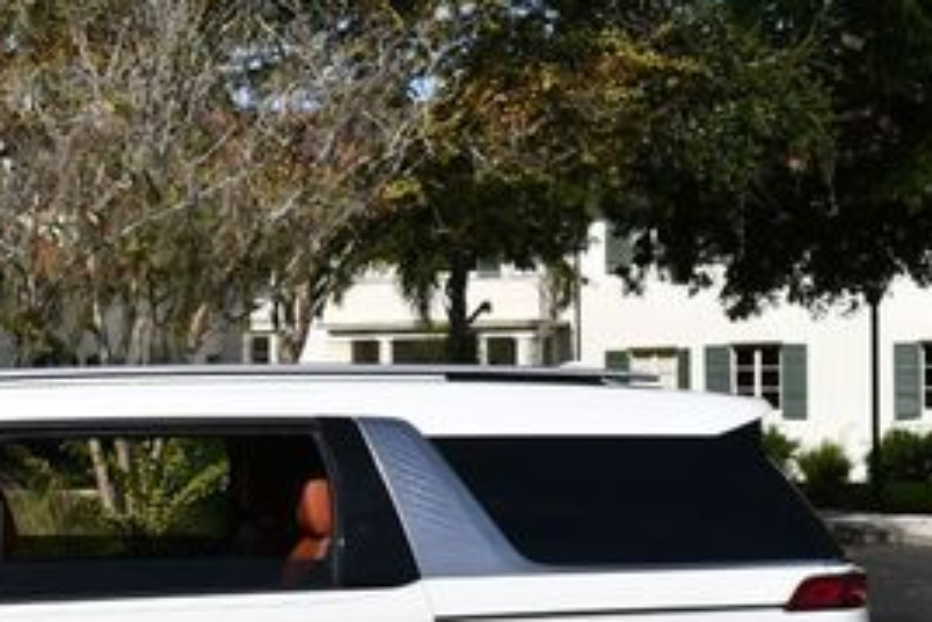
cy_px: 466
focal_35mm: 86
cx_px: -52
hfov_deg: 22.5
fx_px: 2228
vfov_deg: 15.8
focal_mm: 18
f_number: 9
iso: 100
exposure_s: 1/320
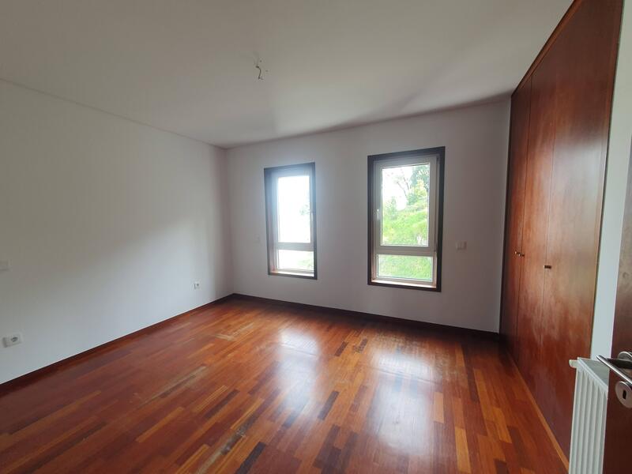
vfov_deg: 89.9
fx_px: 237
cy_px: 237
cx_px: 316
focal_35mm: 13
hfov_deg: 106.2
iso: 64
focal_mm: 1.8
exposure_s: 1/50
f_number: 2.2
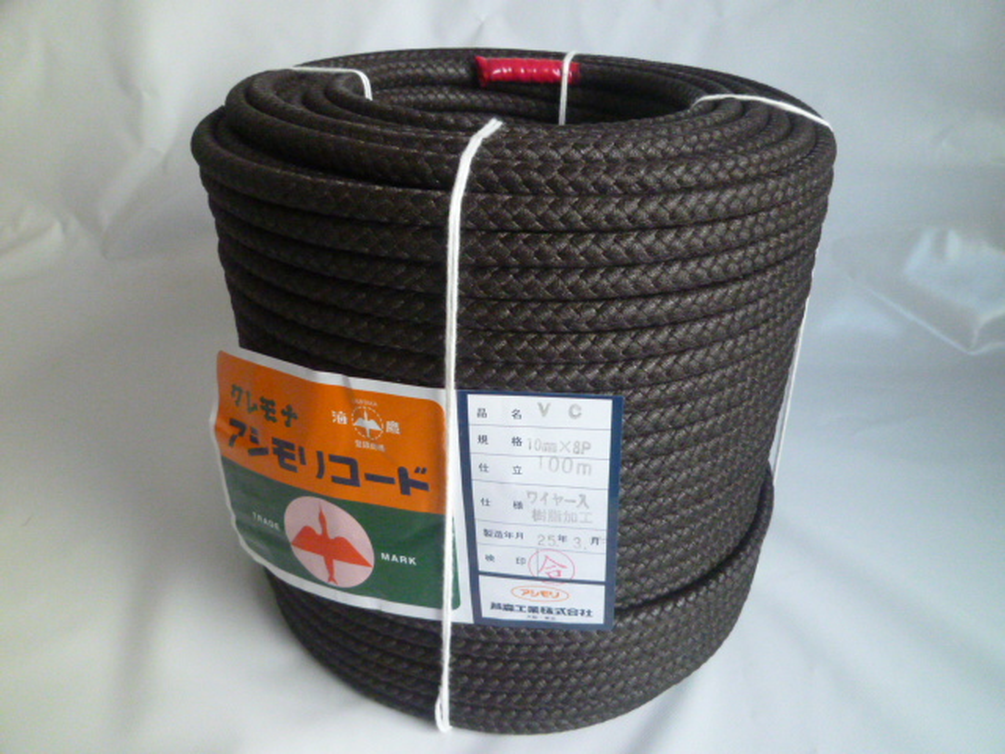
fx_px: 726
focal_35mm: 25
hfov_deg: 69.4
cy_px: 377
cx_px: 502
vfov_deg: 54.9
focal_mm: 4.5
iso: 800
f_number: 4
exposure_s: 1/250
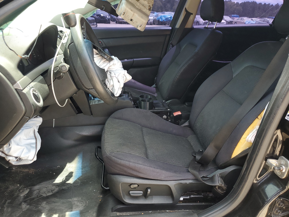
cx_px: 144
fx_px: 217
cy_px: 108
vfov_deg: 53.1
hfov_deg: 67.3
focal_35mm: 26
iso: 50
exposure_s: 1/238
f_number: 1.5
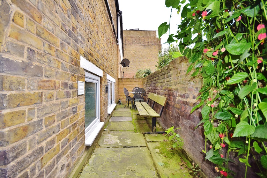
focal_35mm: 15
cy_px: 89
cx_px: 134
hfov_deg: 100.4
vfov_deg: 77.3
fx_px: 111
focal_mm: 10
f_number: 5.6
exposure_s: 1/125
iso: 450
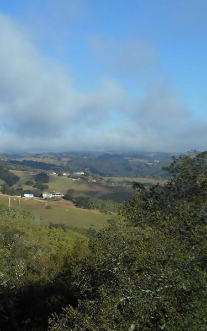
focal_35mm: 47
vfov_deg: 42.6
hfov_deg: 24.0
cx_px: -63
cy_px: 179
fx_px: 424
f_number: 3.2
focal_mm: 4.6
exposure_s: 1/1250
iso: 80
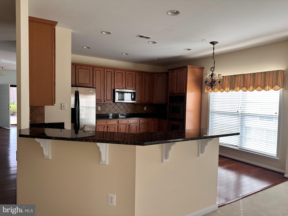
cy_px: 108
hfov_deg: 71.6
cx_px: 144
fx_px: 200
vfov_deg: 56.8
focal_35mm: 24
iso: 100
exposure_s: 1/121
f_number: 1.78
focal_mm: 6.86
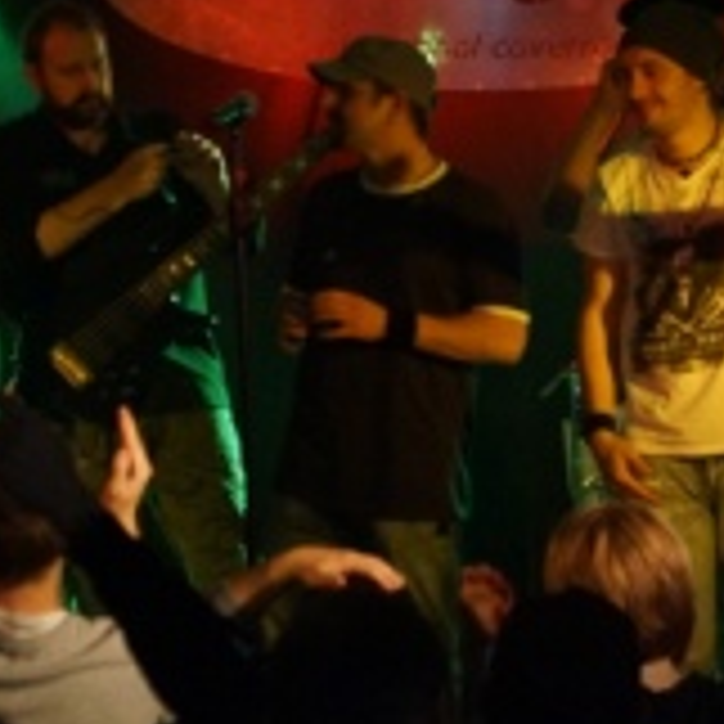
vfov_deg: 8.2
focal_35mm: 213
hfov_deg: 8.2
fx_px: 5040
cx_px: 256
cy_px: 117
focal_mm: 60
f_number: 5
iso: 3200
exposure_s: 1/80
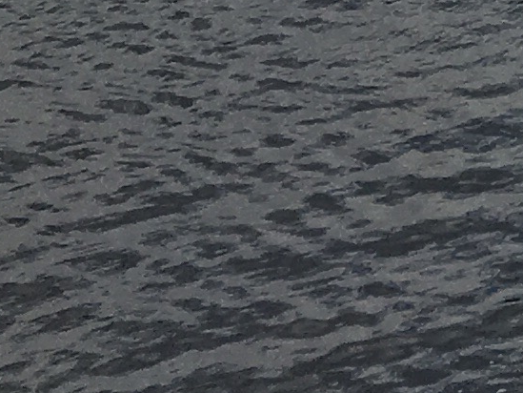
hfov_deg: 7.7
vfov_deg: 6.3
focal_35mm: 213
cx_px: 1726
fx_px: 3219
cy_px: -857
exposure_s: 1/2653
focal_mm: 4.15
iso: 25
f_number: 2.2
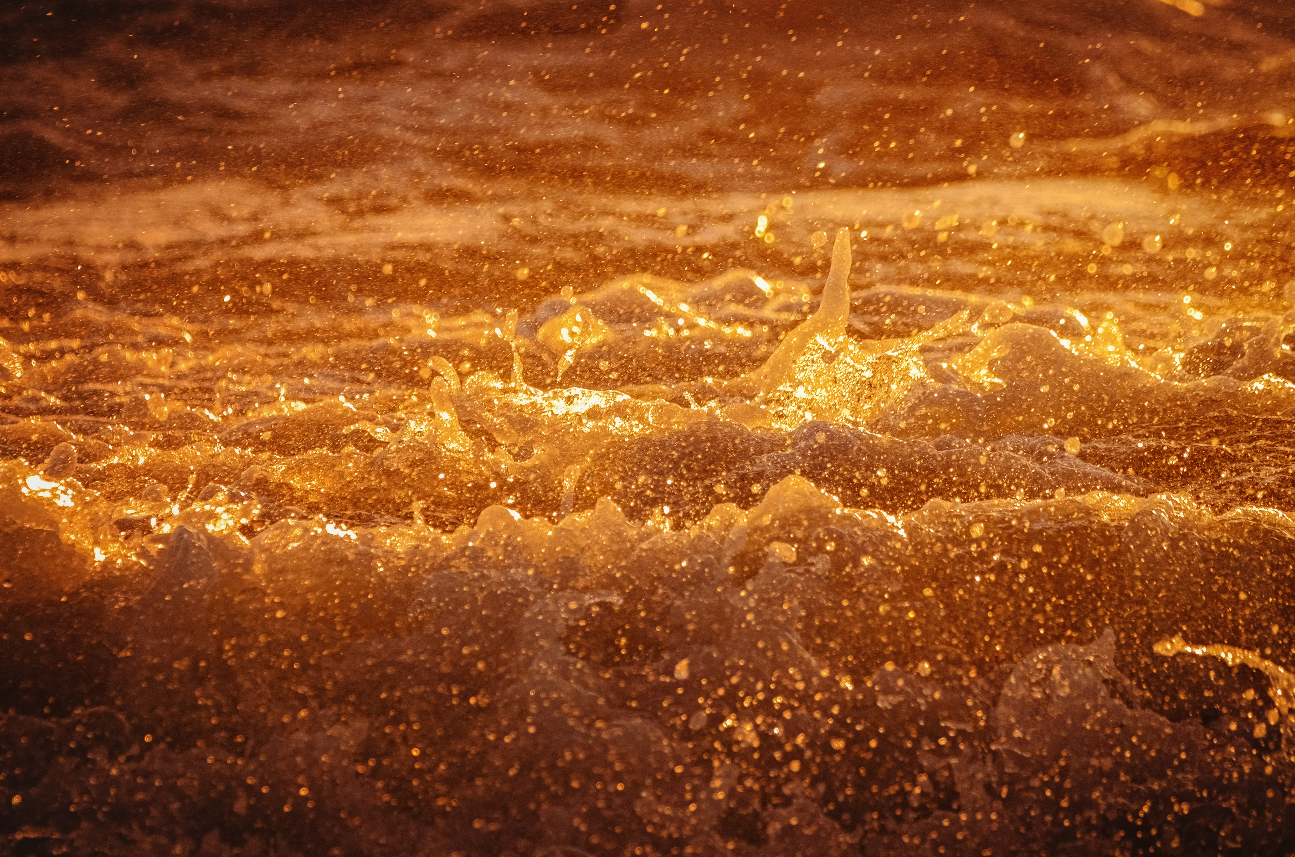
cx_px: 648
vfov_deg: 1.5
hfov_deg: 2.3
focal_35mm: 900
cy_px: 428
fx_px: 32308
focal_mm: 600
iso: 800
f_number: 8
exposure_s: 1/1250
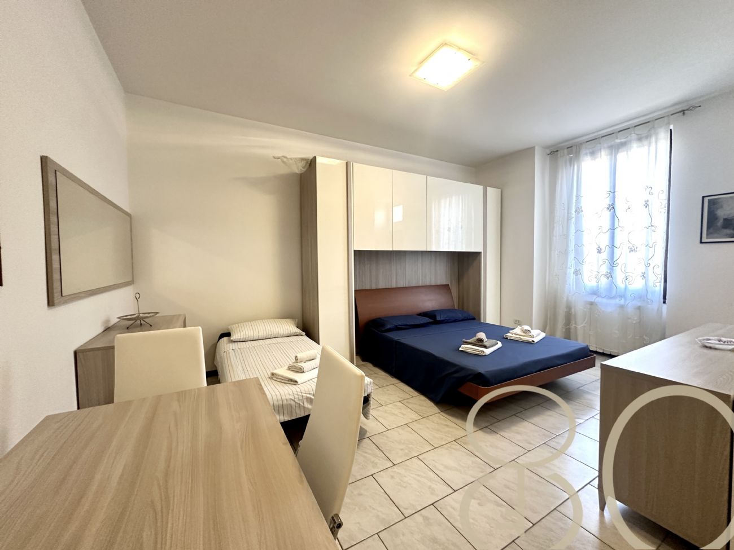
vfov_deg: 85.7
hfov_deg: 102.1
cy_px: 275
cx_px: 367
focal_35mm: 14
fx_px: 297
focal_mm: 2.22
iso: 250
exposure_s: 1/50
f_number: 2.2
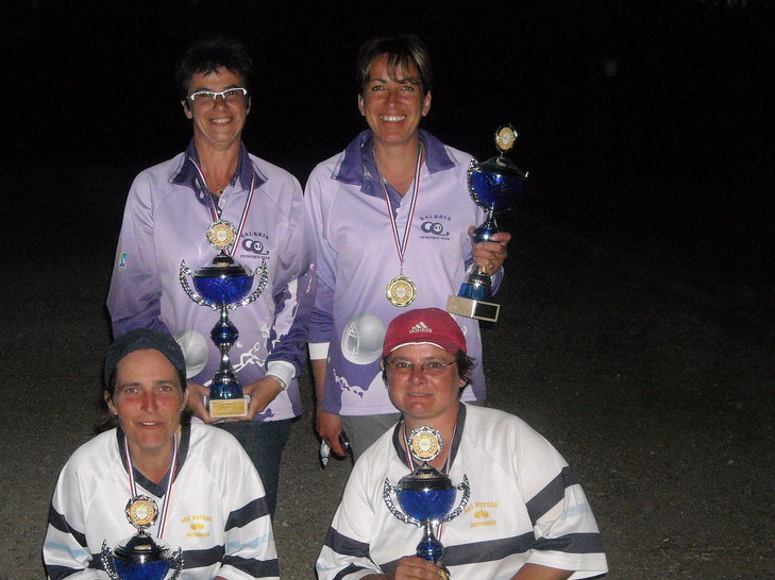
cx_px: 319
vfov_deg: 20.4
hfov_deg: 27.0
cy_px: 328
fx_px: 1611
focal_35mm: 72
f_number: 3.5
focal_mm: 9.87
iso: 565
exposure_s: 1/125
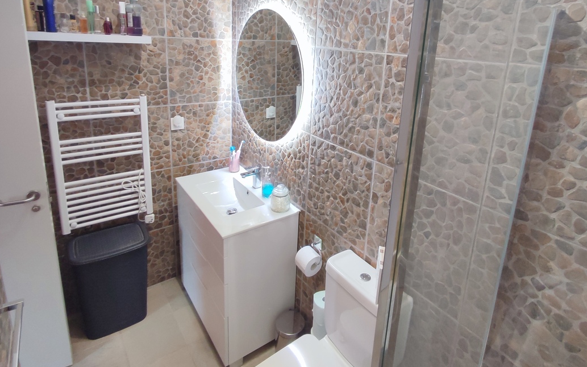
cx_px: 303
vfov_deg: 56.0
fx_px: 336
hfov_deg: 82.3
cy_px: 121
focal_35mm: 21
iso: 111
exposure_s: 1/33
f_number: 2.2
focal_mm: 1.65
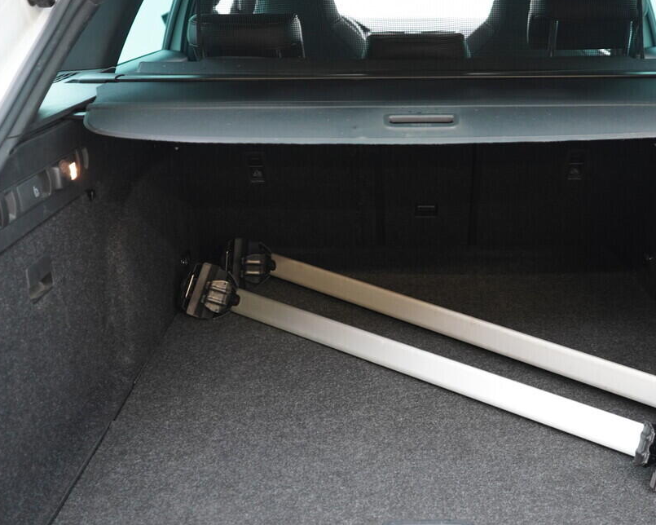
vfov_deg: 34.9
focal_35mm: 43
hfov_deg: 42.6
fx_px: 835
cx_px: 408
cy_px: 263
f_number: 2.8
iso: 500
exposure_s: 1/40
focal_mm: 24
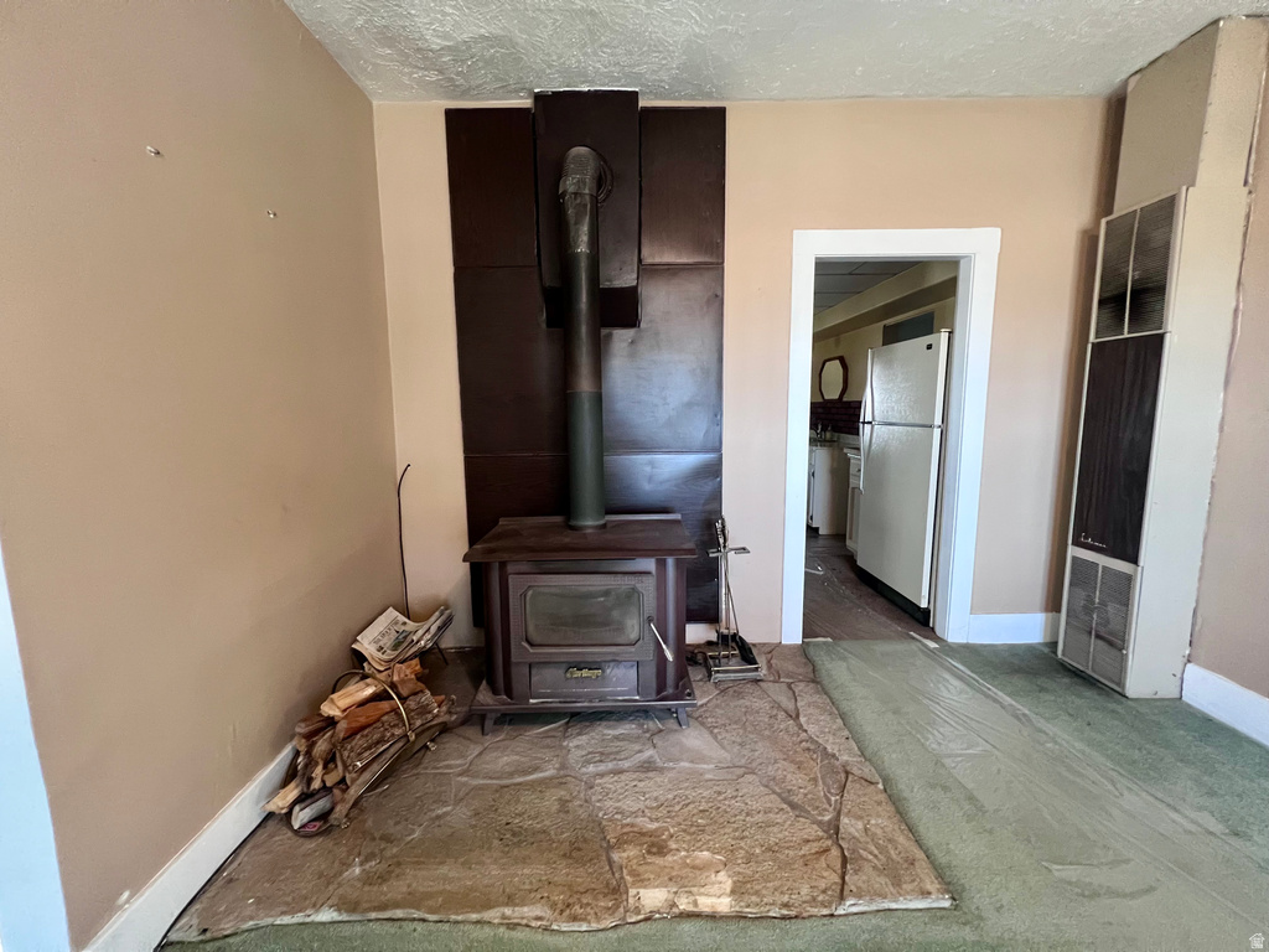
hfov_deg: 106.2
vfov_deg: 89.9
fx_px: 477
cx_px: 634
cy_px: 476
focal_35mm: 13
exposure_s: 1/60
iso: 500
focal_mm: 1.57
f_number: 1.8
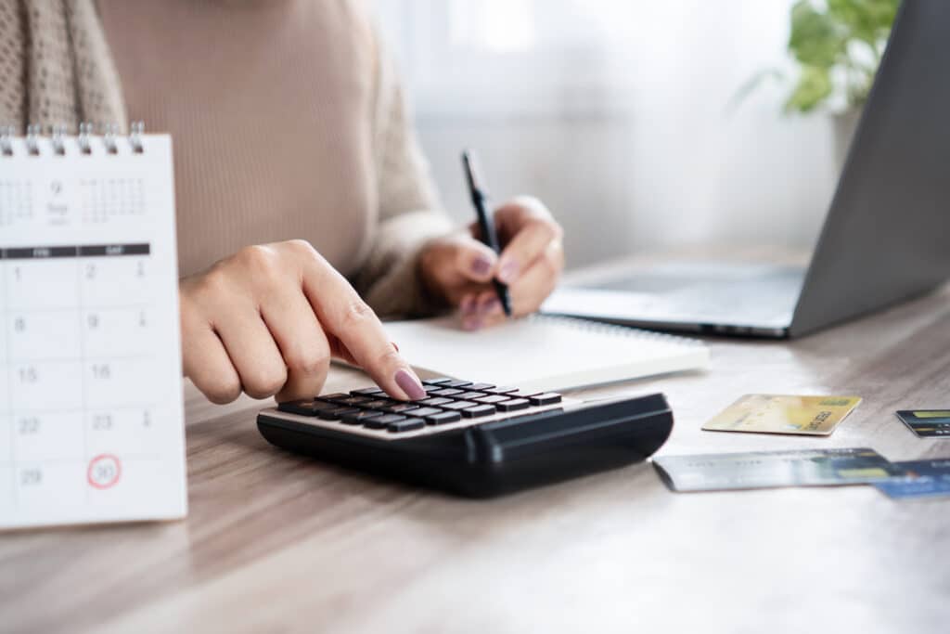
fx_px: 1386
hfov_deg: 37.8
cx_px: 475
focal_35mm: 52
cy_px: 317
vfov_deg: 25.8
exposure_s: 1/100
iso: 100
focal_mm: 35
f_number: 2.5
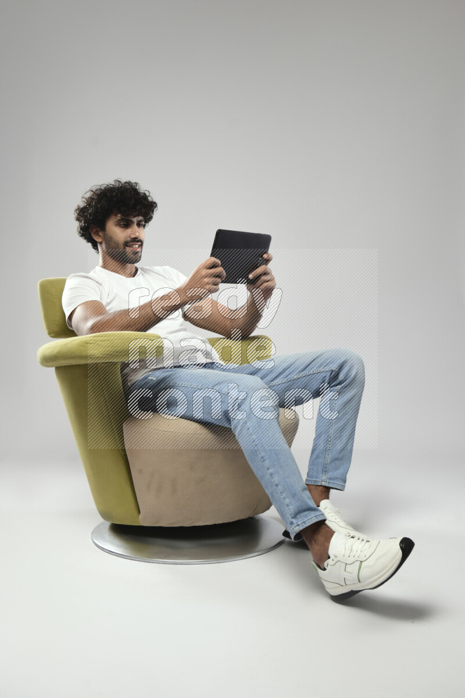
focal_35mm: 38
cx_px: 232
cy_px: 349
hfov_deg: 35.1
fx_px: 736
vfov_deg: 50.7
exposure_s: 1/125
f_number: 5.6
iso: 400
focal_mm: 38
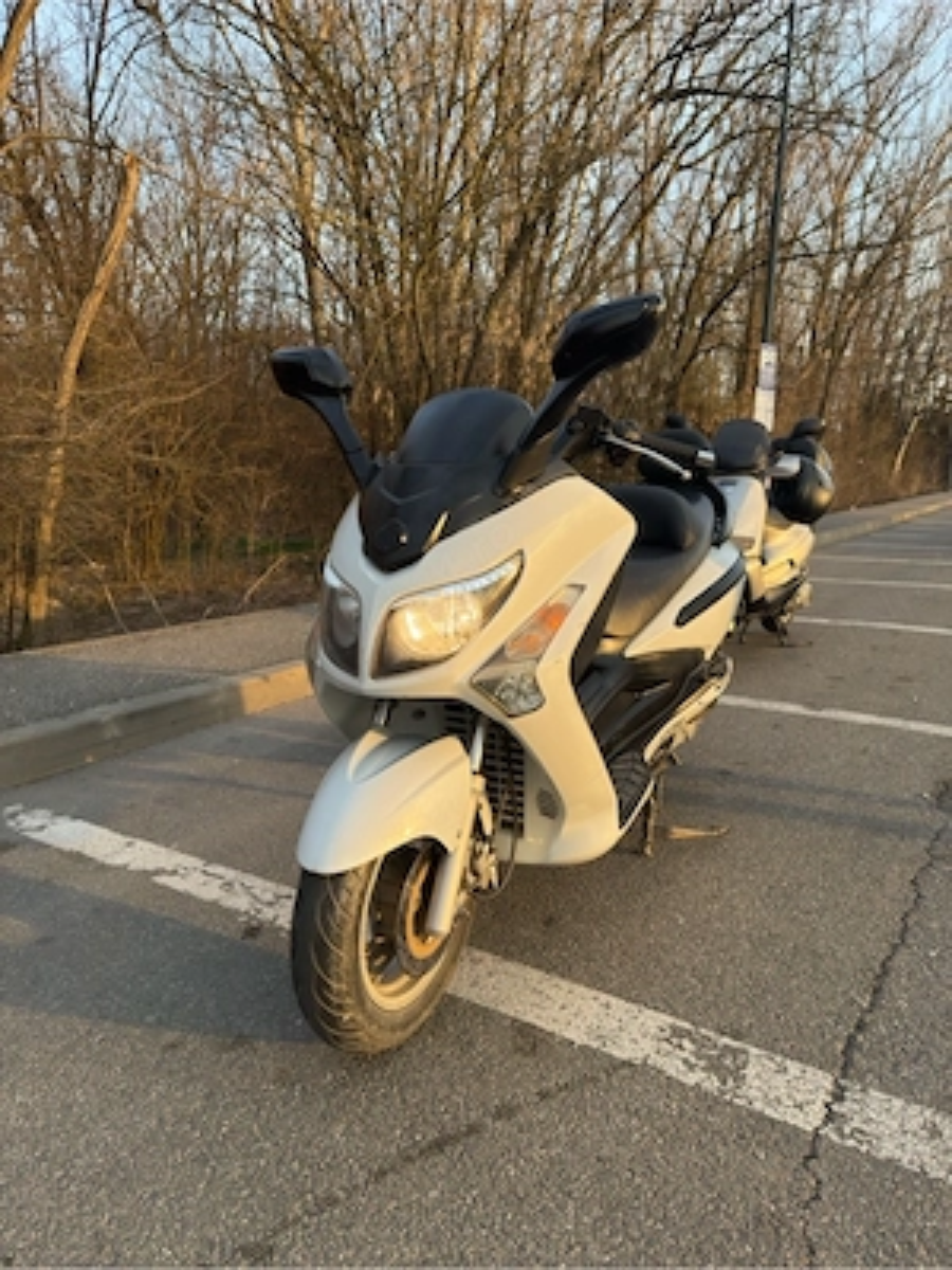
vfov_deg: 71.6
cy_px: 635
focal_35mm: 24
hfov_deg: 56.8
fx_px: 880
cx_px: 476
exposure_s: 1/702
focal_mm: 6.76
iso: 64
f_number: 1.78
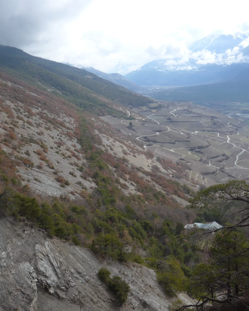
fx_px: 341
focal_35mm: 37
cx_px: 104
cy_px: 154
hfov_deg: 40.0
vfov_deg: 49.1
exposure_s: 1/1300
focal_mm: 6
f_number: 2.8
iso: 80
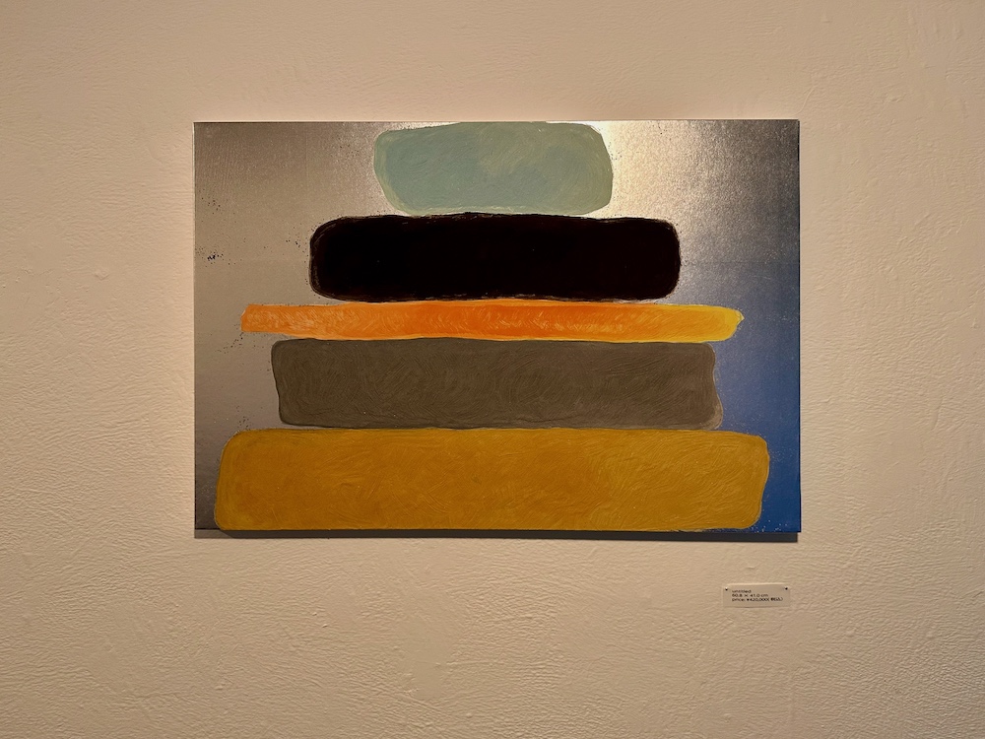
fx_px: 683
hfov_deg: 71.6
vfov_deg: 56.8
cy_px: 370
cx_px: 492
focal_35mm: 24
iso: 160
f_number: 1.78
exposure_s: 1/50
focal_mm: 6.86
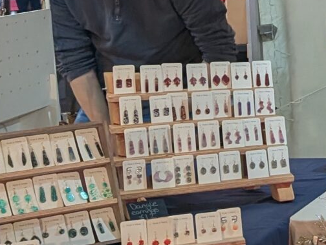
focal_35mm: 122
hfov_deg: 13.4
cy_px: 24
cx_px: 686
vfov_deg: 12.1
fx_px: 1150
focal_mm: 6.9
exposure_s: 1/100
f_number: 1.68
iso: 257
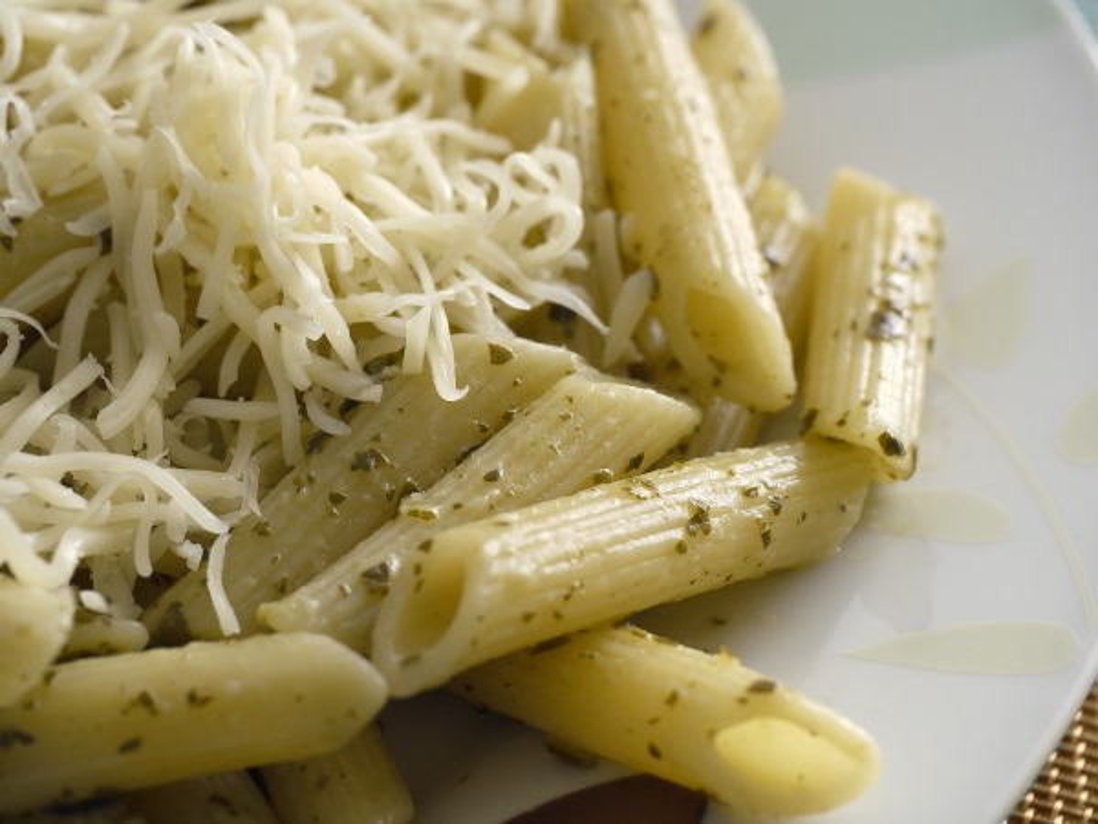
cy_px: 412
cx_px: 549
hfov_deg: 21.8
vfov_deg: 16.4
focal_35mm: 90
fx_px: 2855
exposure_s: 1/40
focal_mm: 45
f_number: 5
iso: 400
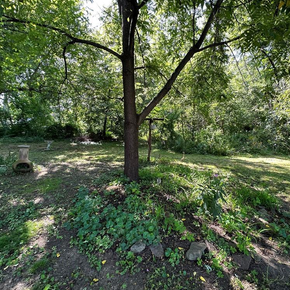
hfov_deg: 83.8
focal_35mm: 17
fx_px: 161
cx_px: 155
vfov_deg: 84.0
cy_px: 142
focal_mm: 2.22
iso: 64
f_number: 2.2
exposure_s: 1/99
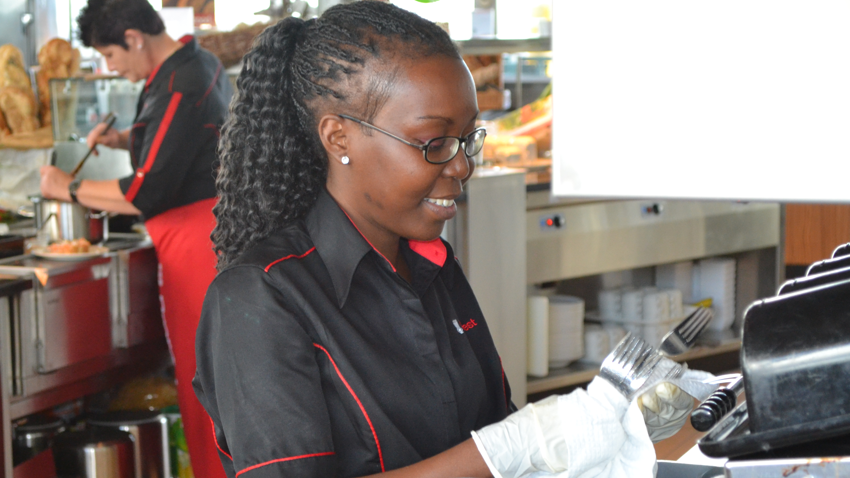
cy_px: 334
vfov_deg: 13.3
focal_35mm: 91
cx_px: 431
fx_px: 2051
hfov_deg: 23.4
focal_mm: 46
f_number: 5.3
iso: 1250
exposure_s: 1/60
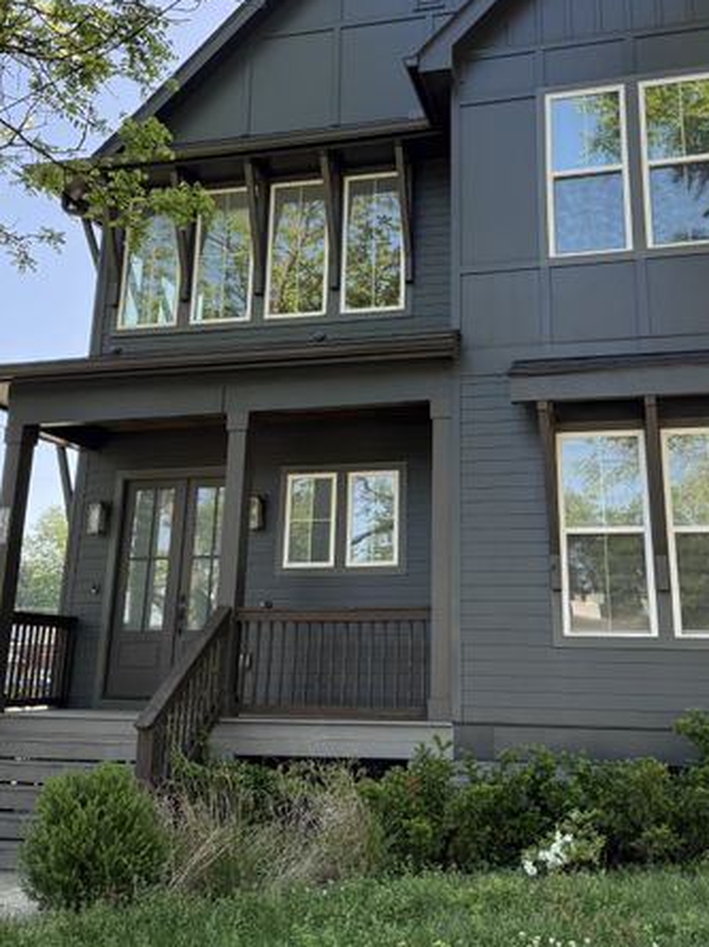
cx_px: 413
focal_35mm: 36
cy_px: 363
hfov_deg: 39.5
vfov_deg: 50.9
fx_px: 985
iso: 100
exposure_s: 1/888
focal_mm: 6.76
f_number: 1.78
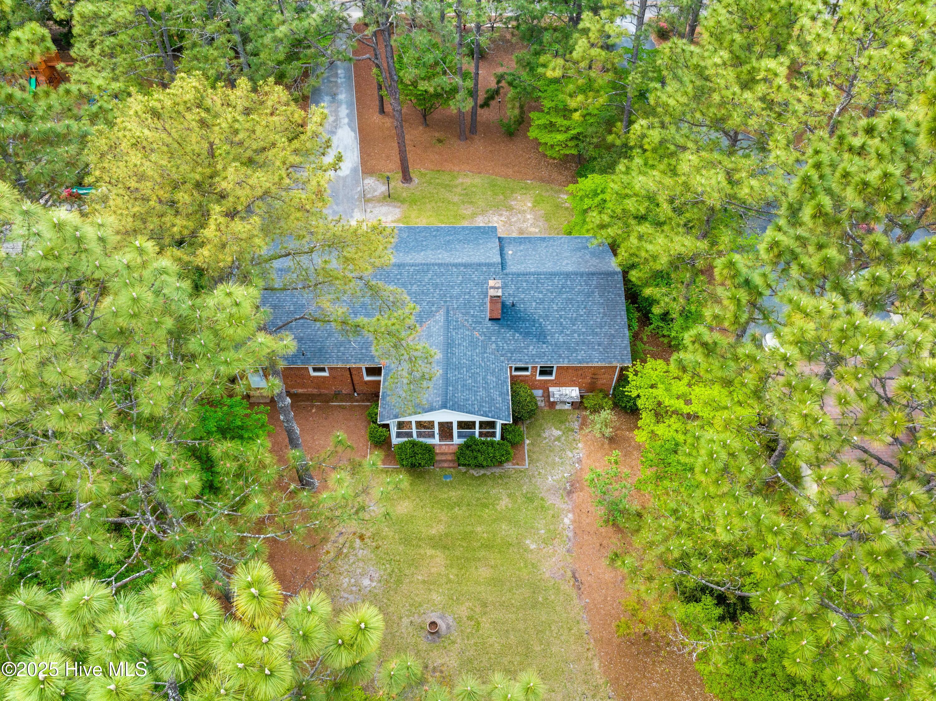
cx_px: 468
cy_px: 350
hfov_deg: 71.6
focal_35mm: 24
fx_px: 649
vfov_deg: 56.8
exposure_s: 1/8
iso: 100
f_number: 8
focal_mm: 12.29
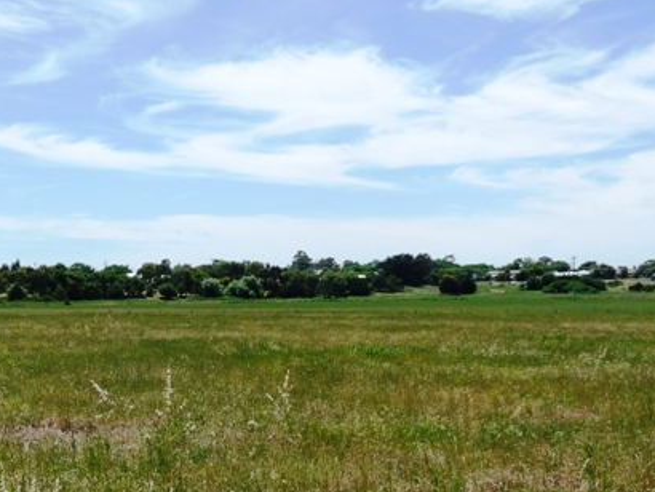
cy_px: 367
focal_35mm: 64
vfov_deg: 22.7
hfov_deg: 29.8
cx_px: 174
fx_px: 1212
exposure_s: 1/500
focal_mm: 7.3
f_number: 5.6
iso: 100
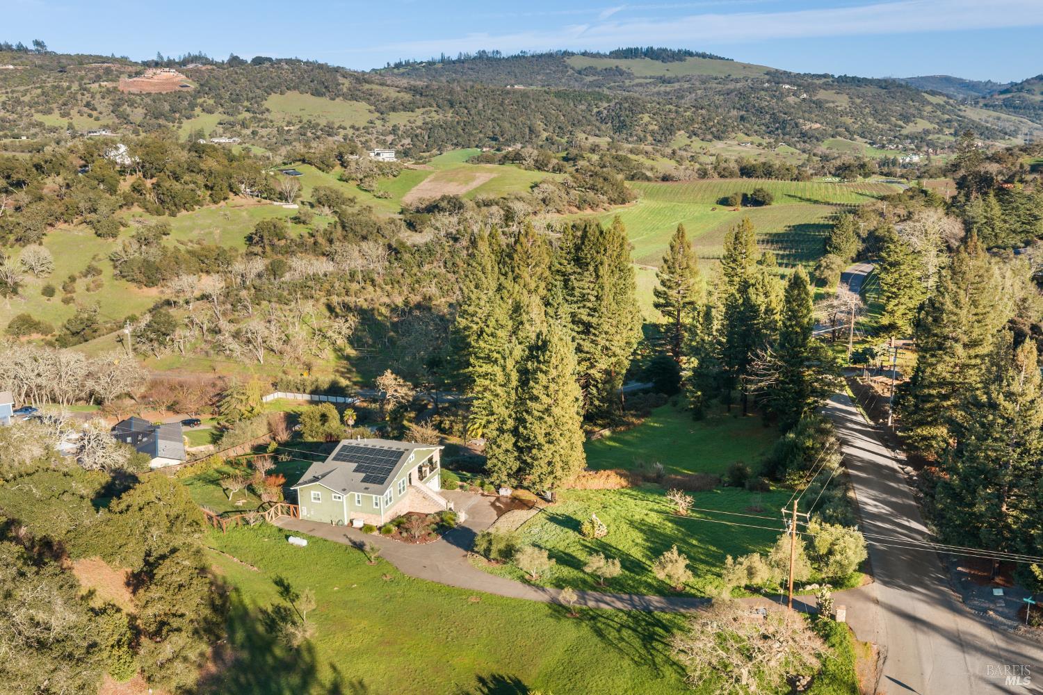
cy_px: 348
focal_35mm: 28
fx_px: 811
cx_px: 522
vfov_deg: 46.4
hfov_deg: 65.5
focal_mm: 14.4
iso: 100
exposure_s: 1/320
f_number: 2.8
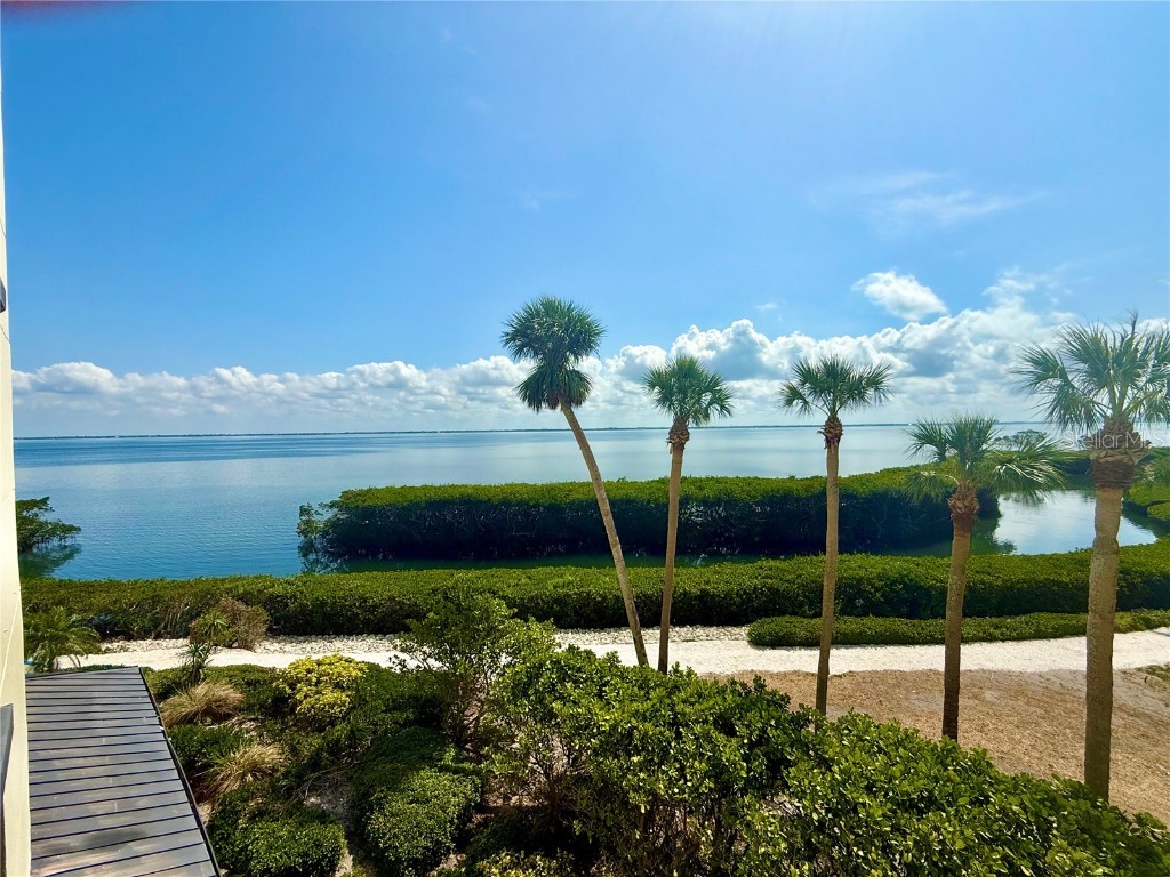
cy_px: 438
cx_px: 585
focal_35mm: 14
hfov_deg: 102.1
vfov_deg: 85.7
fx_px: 473
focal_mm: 2.22
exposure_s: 1/4425
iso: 50
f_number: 2.2
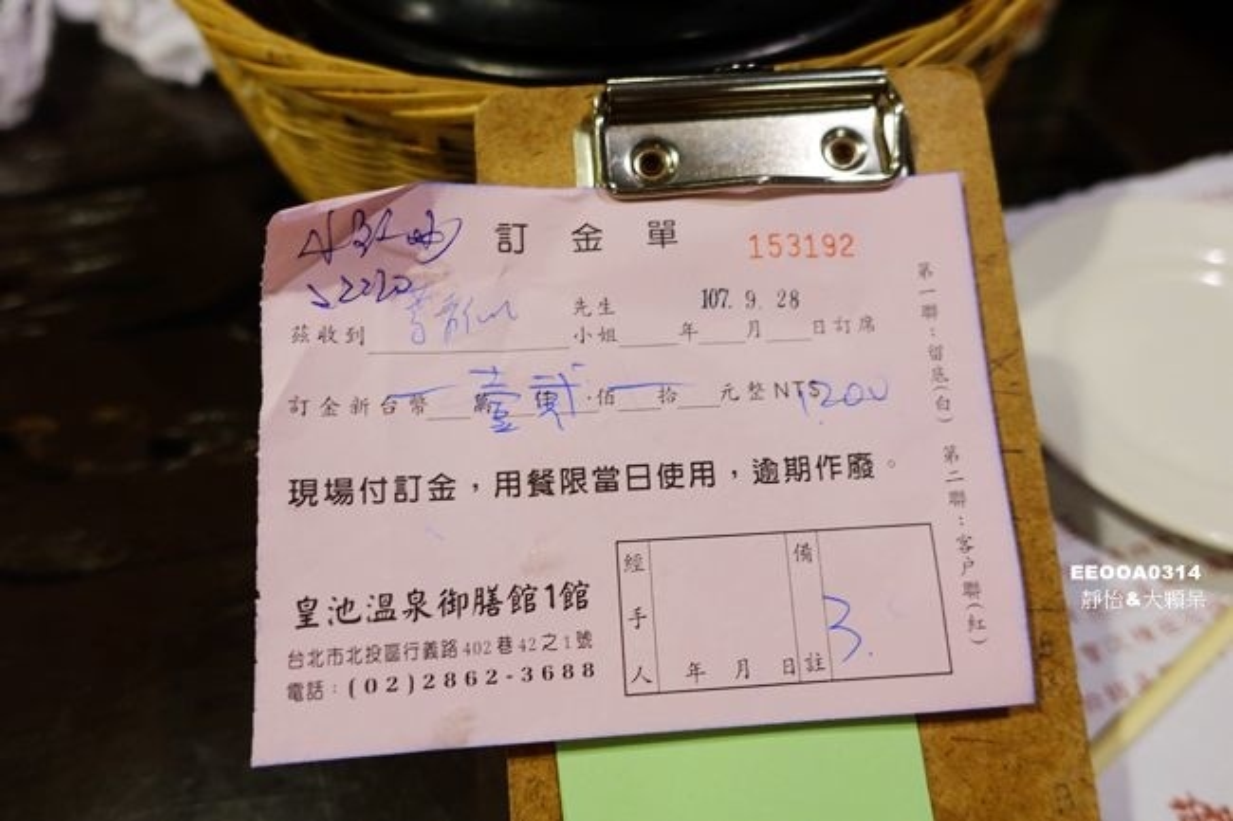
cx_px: 616
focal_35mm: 24
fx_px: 822
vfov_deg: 53.1
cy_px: 410
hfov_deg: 73.8
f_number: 1.8
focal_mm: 8.8
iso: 500
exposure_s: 1/30
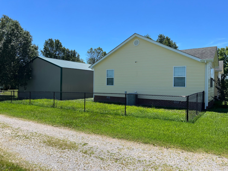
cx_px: 114
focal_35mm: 26
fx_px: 171
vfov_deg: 53.1
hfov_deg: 67.3
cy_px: 86
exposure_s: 1/2825
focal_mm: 5.1
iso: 50
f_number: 1.6
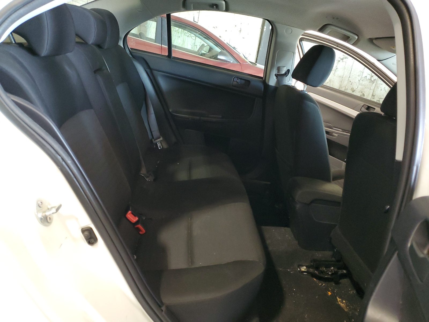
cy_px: 161
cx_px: 214
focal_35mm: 26
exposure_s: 1/40
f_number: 1.5
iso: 296
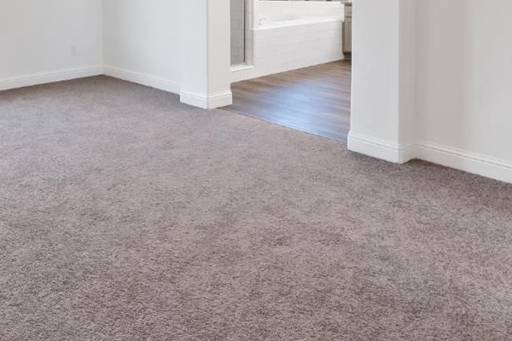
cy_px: -29
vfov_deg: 33.3
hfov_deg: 49.9
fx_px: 498
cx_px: 77
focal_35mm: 35
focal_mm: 14
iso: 800
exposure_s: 1/160
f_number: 4
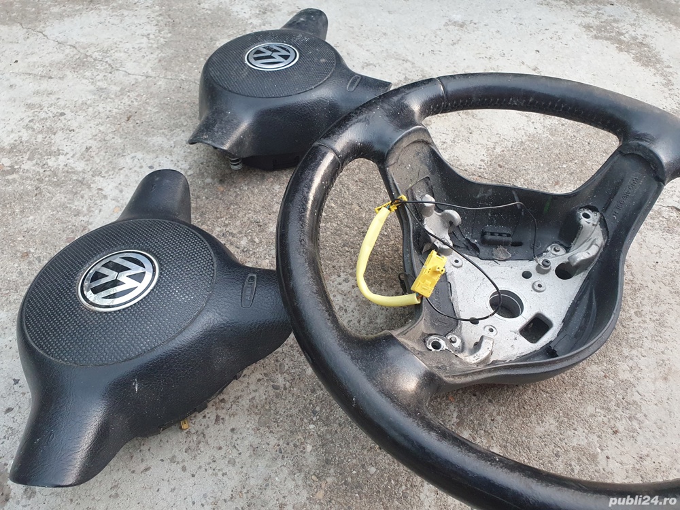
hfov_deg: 67.3
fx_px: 511
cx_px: 340
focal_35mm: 26
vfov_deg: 53.1
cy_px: 255
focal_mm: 4.32
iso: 320
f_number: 2.4
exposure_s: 1/50
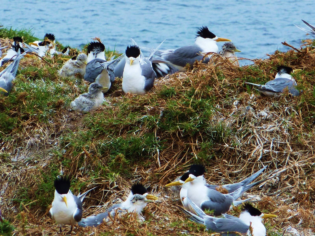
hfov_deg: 3.7
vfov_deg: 2.8
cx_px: 158
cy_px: 118
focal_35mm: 535
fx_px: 4868
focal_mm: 49.2
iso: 80
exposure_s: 1/320
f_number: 4.9
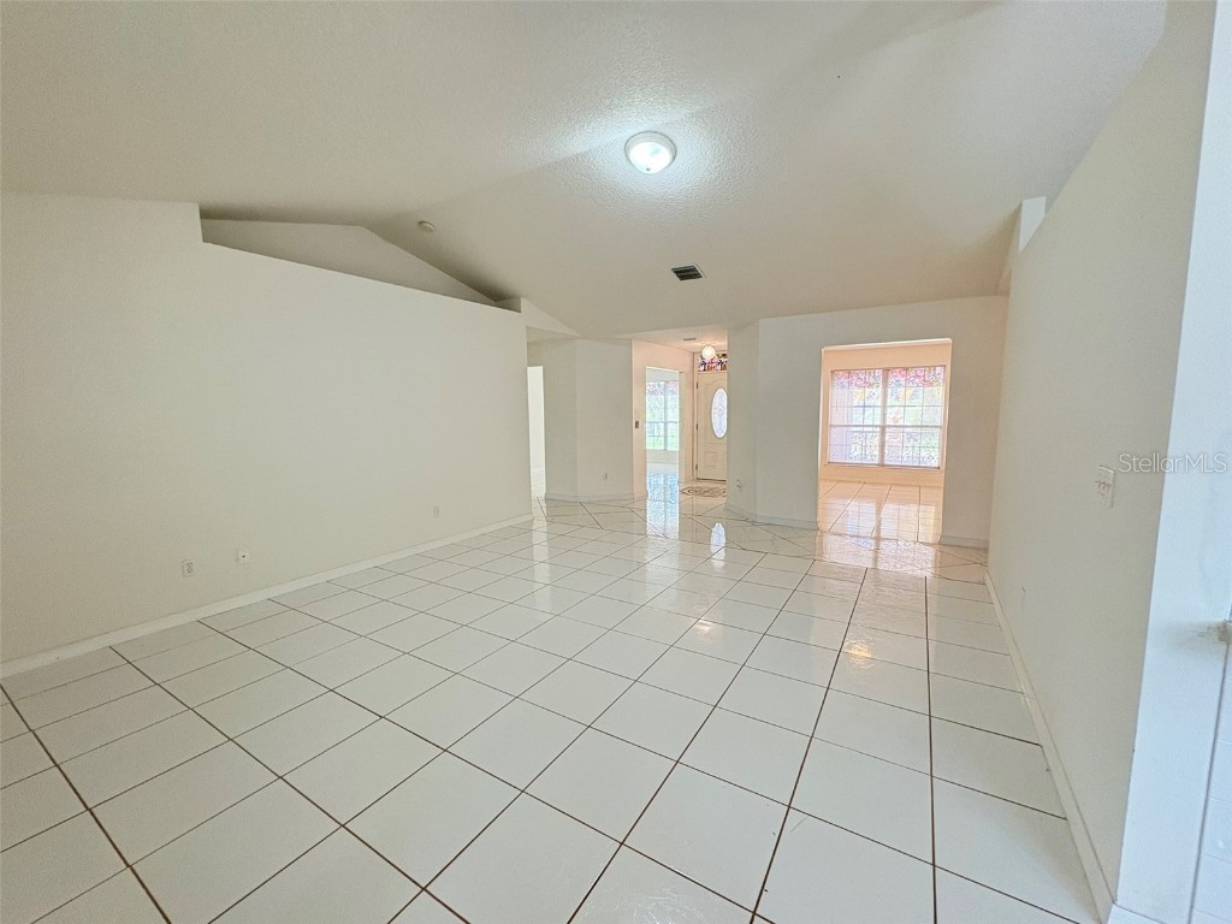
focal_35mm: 14
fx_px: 498
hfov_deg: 102.1
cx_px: 616
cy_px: 462
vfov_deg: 85.7
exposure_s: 1/120
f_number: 2.2
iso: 320
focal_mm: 2.22
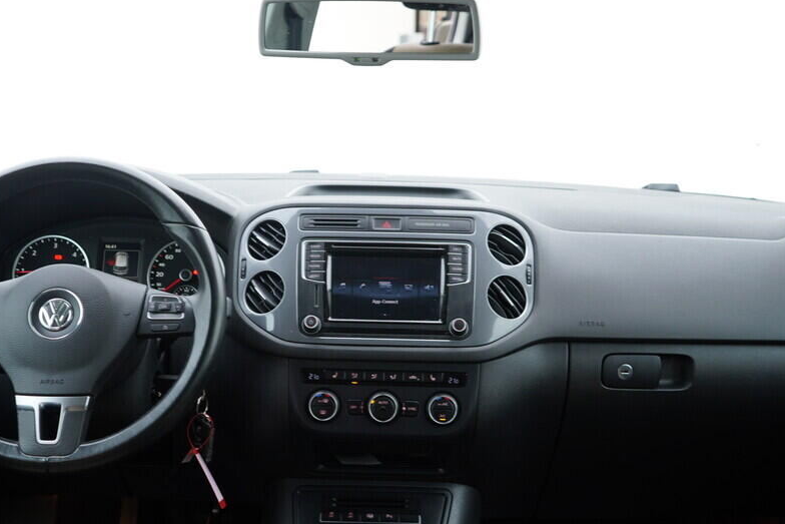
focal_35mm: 47
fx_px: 1025
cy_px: 330
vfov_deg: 28.5
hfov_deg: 41.9
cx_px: 361
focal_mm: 24
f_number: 2.8
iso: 200
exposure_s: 1/40
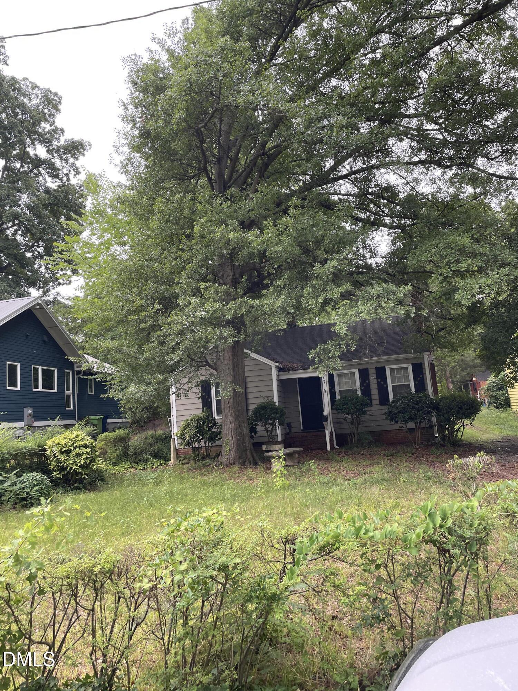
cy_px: 346
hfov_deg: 53.1
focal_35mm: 26
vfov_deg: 67.3
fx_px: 519
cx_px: 259
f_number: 1.6
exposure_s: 1/121
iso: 80
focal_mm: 4.2
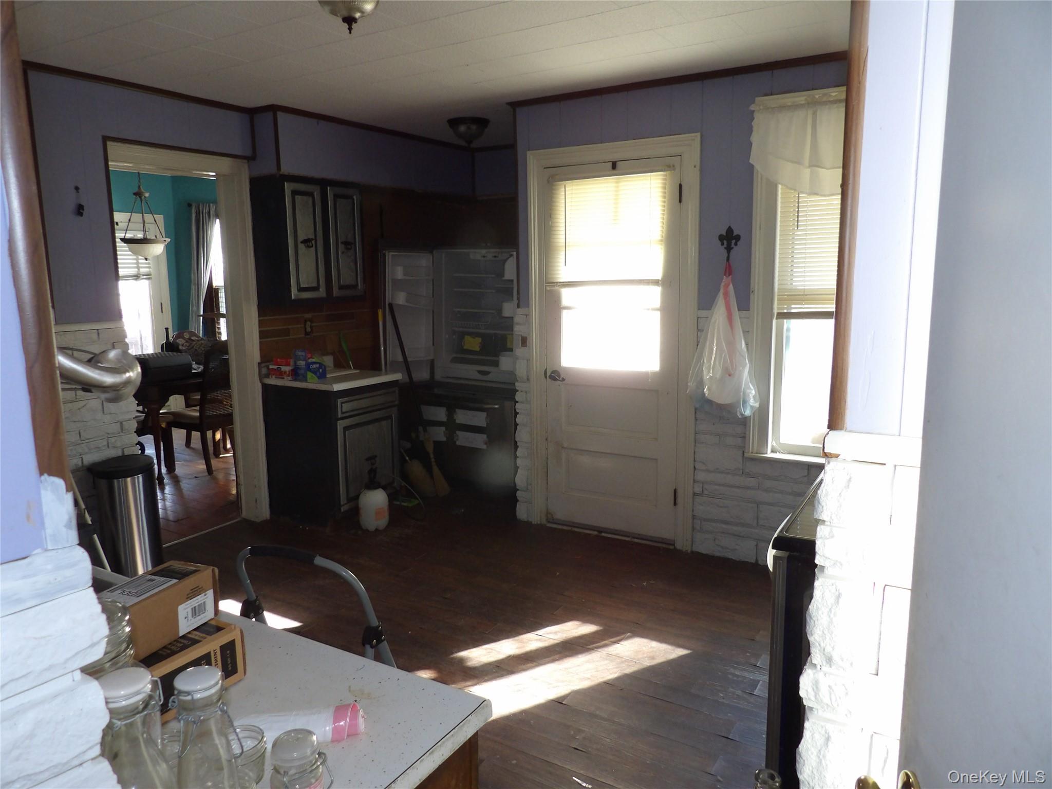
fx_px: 729
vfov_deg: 56.8
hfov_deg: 71.6
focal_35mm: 24
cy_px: 394
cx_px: 526
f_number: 3.2
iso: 200
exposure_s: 1/33
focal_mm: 4.3
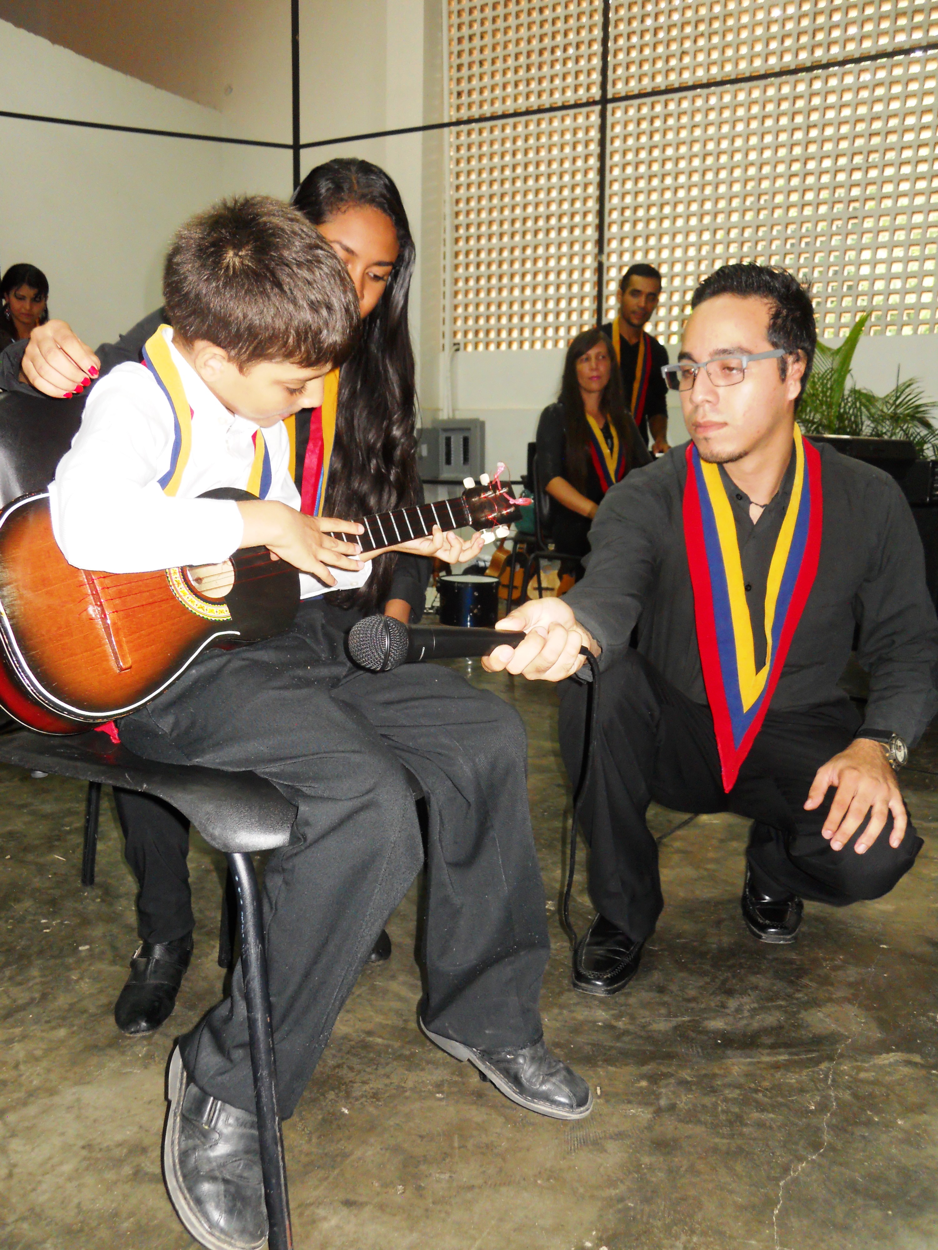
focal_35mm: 28
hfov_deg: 49.7
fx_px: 1012
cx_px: 469
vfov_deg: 63.4
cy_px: 625
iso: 250
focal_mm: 5
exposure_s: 1/25
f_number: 2.7
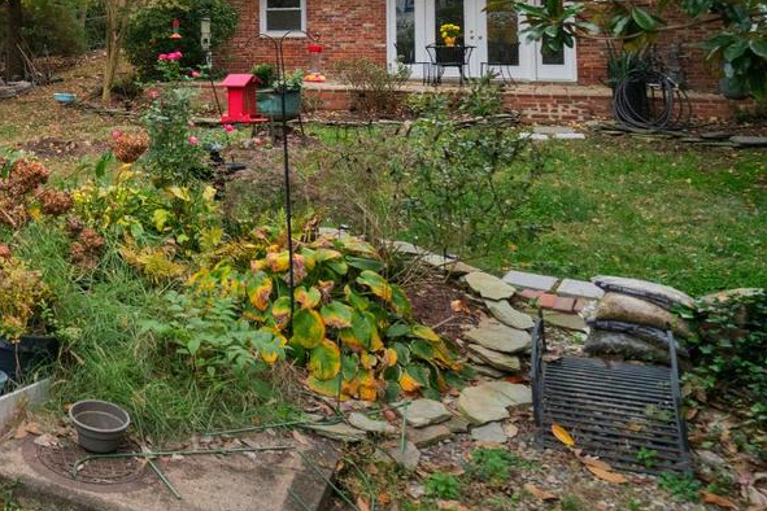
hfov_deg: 38.6
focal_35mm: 39
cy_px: -3
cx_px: -122
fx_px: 831
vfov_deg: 31.5
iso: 1250
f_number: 8
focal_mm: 16
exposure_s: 1/500
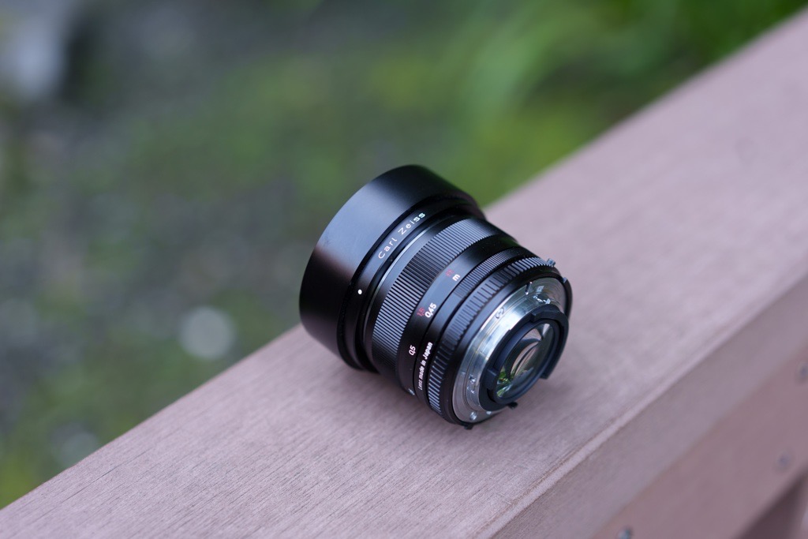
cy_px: 270
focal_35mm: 55
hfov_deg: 36.2
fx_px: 1235
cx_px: 404
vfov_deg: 24.6
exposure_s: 1/60
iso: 125
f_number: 2.5
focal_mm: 55
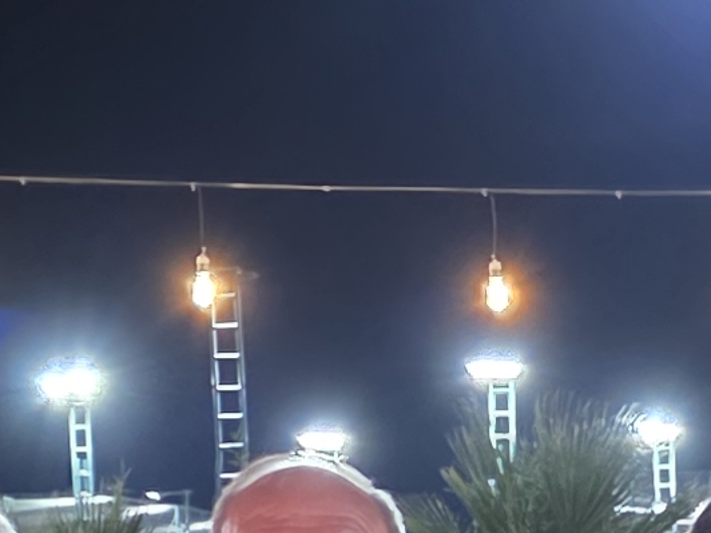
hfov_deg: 10.9
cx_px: 1107
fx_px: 3553
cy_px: 862
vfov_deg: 8.3
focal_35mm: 173
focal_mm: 6.3
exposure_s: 1/50
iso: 1600
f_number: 1.7
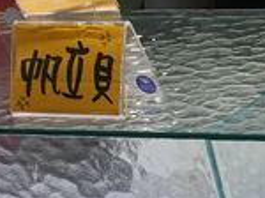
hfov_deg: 11.7
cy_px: 453
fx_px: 1185
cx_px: 500
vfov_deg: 8.8
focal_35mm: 155
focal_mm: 4.15
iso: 25
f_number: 2.2
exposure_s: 1/60
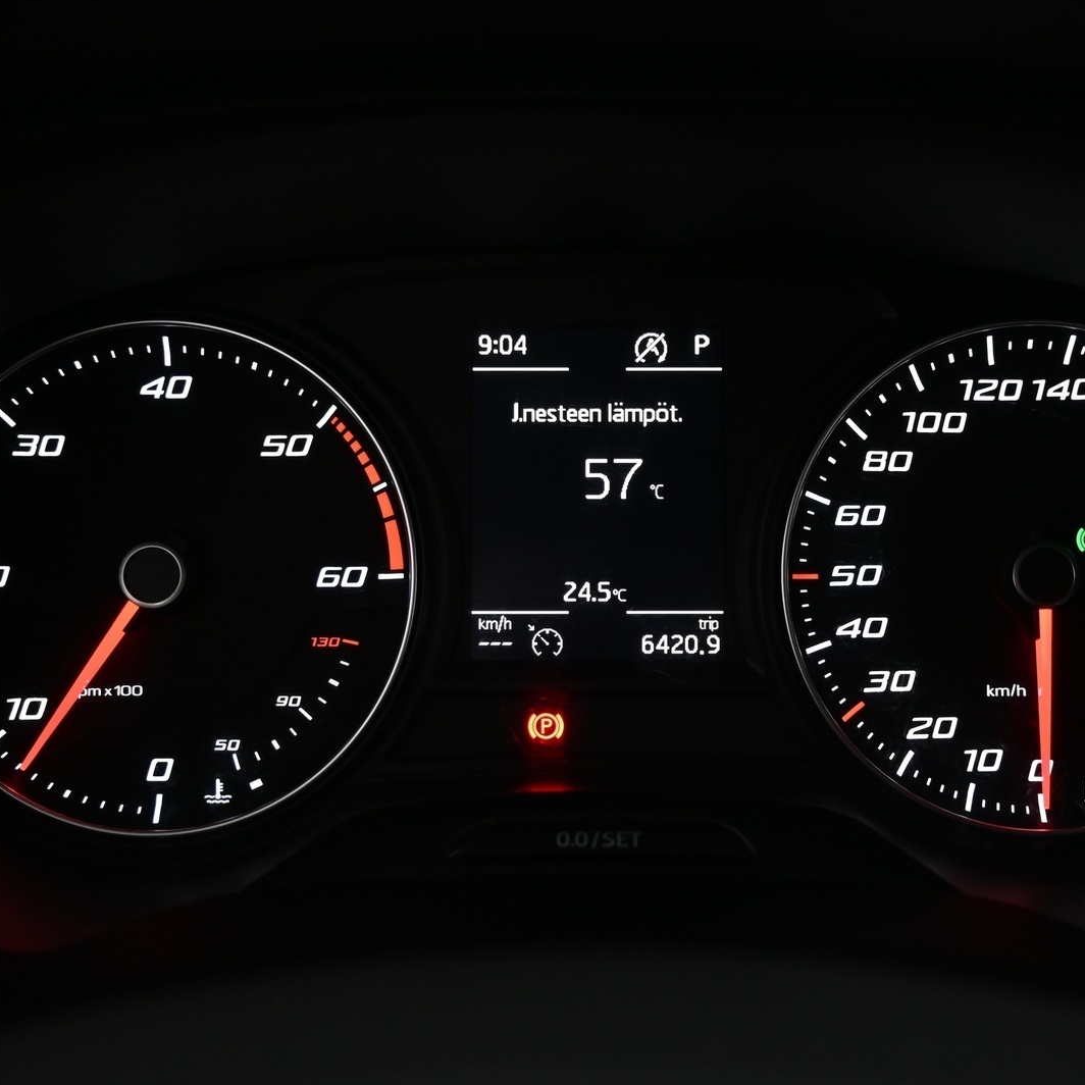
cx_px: 607
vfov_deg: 37.8
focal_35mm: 45
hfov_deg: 37.8
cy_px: 544
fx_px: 1583
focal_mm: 23
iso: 1250
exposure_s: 1/40
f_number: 4.2
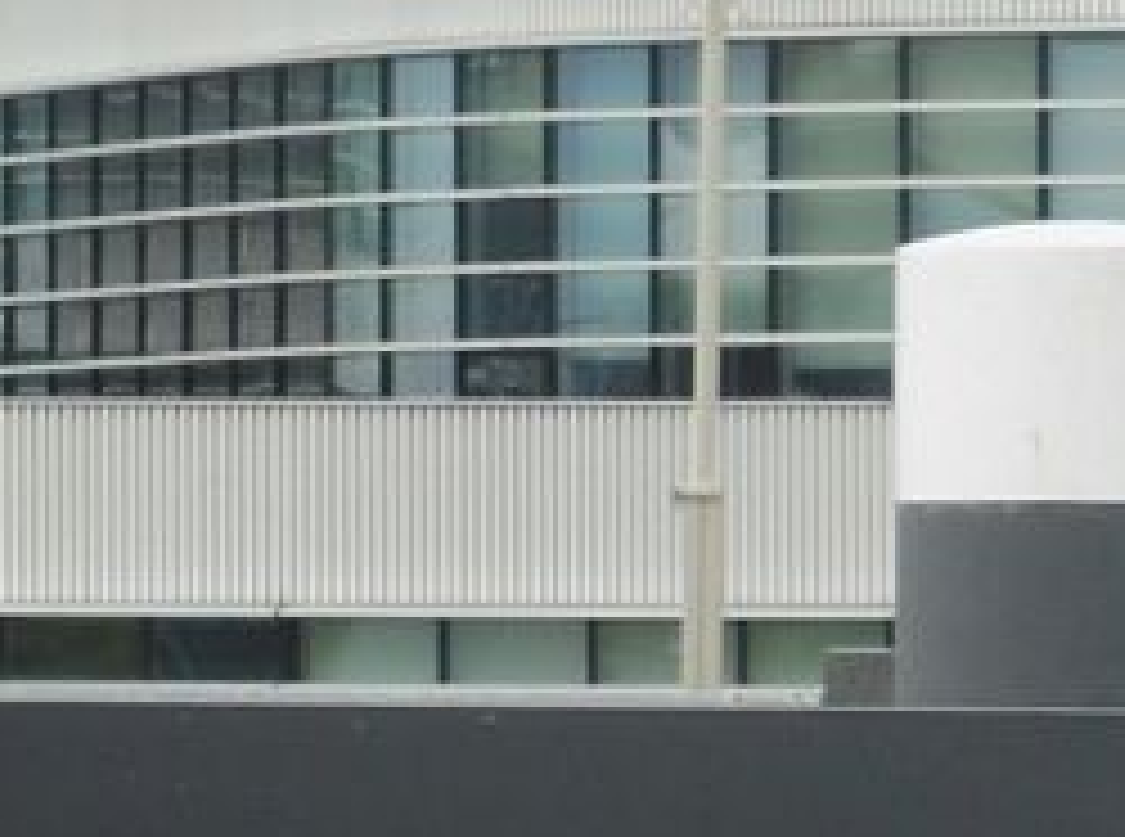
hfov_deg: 3.3
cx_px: -909
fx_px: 19249
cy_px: -308
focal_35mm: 594
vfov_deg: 2.5
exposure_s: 1/100
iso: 125
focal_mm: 25.9
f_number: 6.3
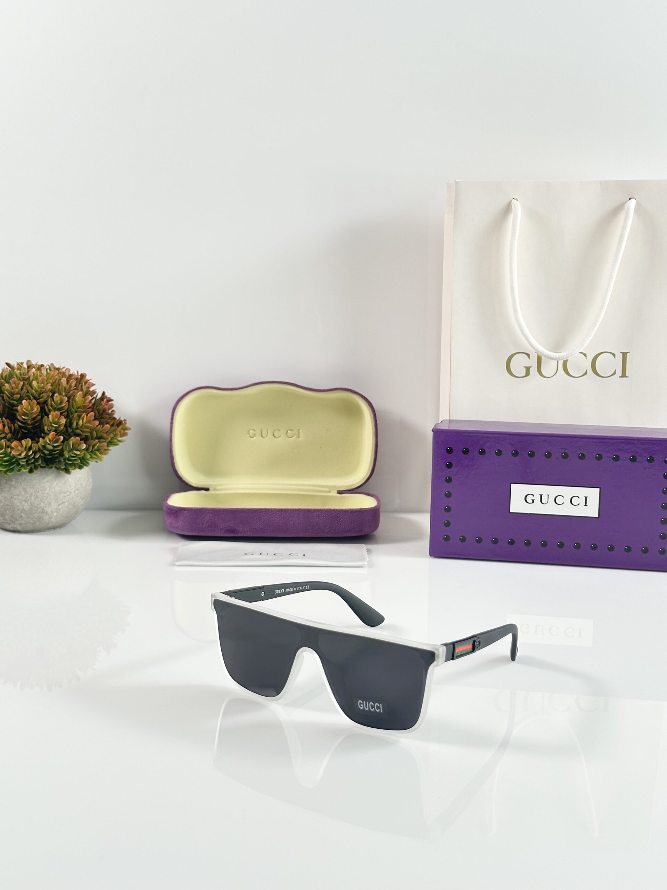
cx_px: 334
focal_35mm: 48
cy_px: 445
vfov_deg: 39.7
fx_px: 1233
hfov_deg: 30.3
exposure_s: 1/100
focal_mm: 6.86
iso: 64
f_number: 1.78
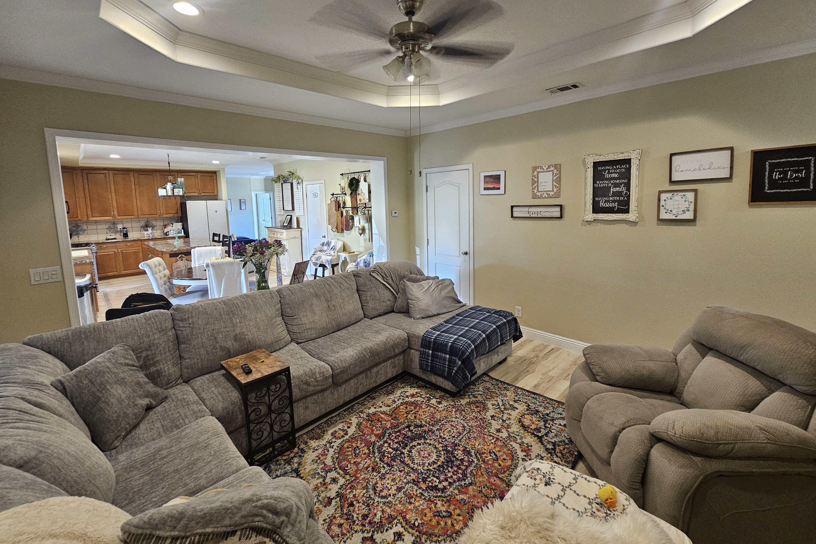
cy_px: 237
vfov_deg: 80.8
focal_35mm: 14
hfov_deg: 104.3
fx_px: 317
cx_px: 411
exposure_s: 1/30
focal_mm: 2.2
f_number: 2.2
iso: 320
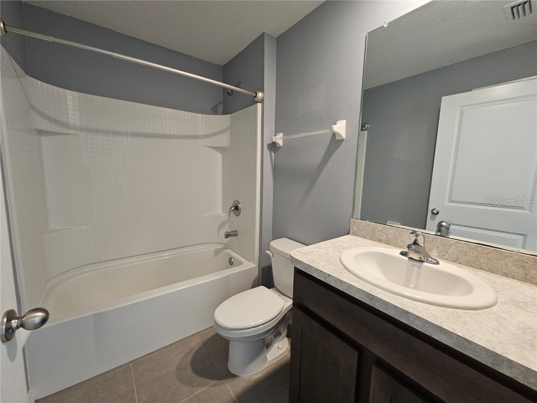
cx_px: 268
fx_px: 202
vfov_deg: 89.9
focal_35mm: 13
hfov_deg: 106.2
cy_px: 202
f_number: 2.2
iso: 320
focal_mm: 2.2
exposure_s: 1/60
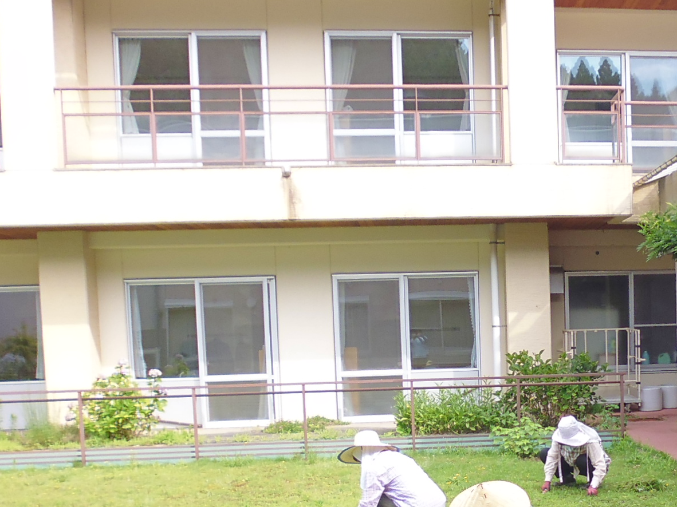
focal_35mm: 52
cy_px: 433
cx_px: 572
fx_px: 1017
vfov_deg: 27.3
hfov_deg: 35.3
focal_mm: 4.3
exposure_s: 1/200
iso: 160
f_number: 2.8
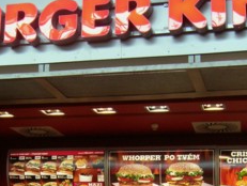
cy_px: 150
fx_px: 500
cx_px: 103
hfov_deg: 27.7
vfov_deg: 20.8
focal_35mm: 70
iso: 256
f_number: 2.8
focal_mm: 60
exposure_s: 1/60
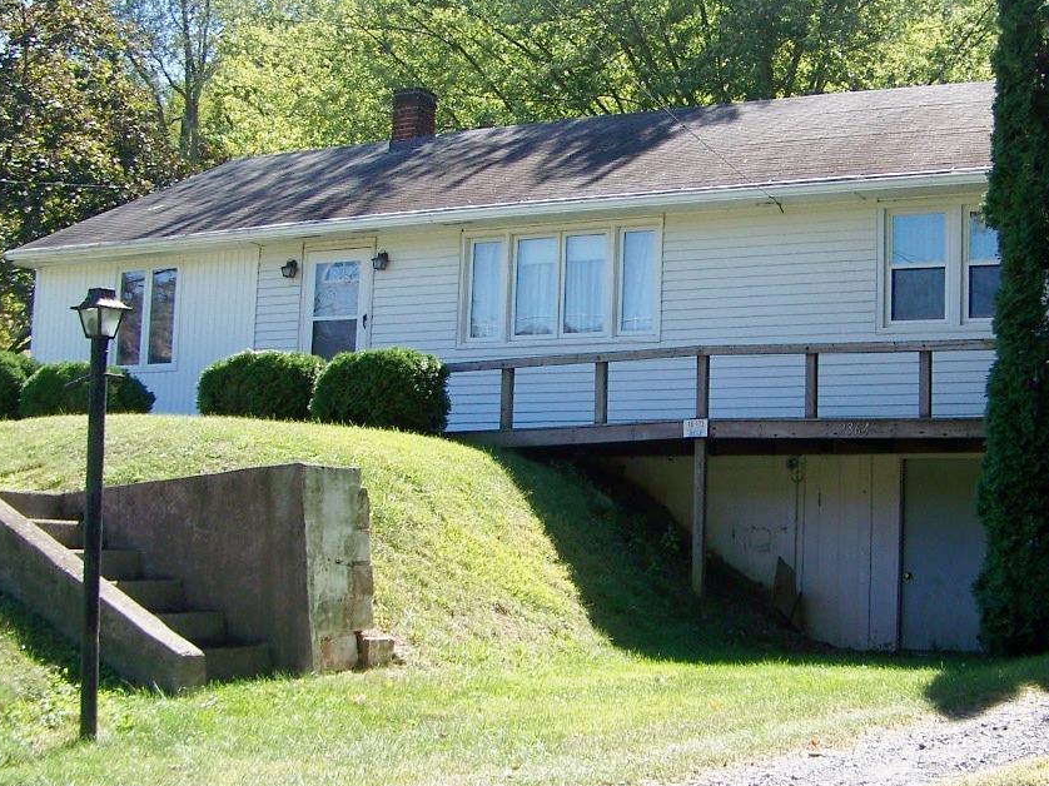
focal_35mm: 55
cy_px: 354
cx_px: 627
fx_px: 1666
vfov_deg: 26.5
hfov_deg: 34.8
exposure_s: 1/400
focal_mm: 5.85
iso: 64
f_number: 2.8
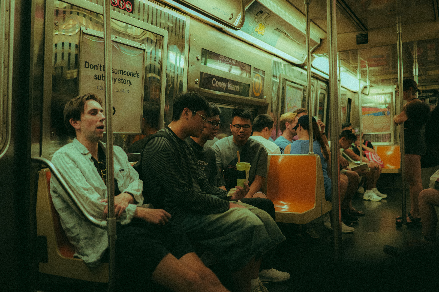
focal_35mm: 35
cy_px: 146
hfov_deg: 54.4
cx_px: 220
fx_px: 427
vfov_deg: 37.9
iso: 4000
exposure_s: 1/100
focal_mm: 35
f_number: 1.8
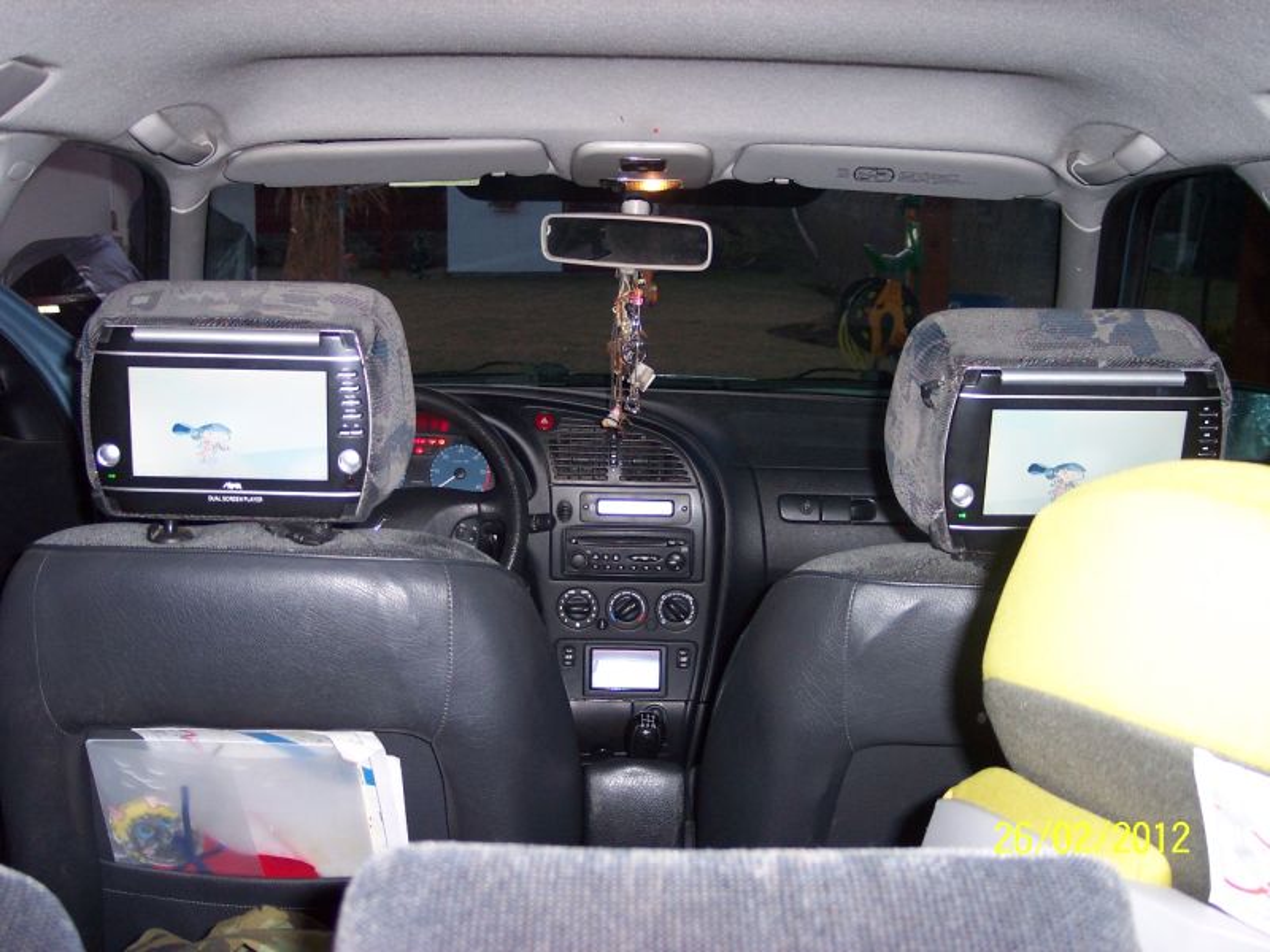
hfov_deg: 49.0
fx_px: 1394
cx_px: 635
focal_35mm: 38
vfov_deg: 37.7
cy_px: 476
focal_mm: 8
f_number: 2.8
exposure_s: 1/30
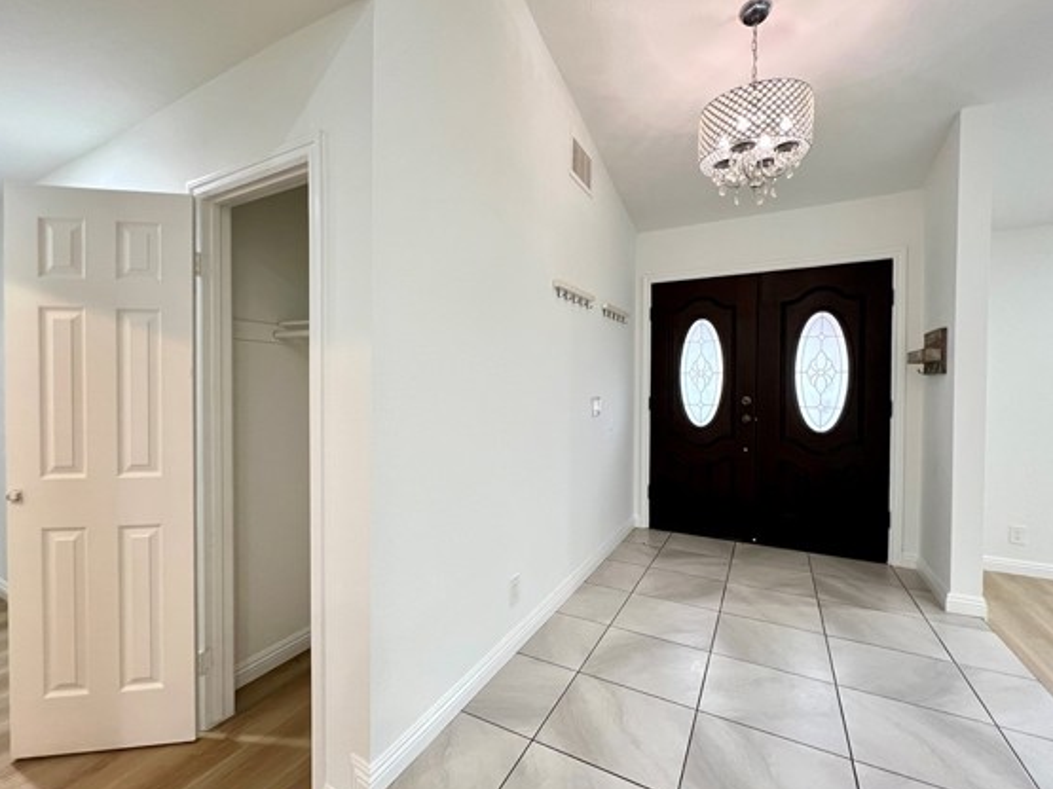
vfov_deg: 81.7
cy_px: 391
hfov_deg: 97.9
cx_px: 476
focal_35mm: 15
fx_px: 456
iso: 200
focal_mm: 1.57
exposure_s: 1/60
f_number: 1.8
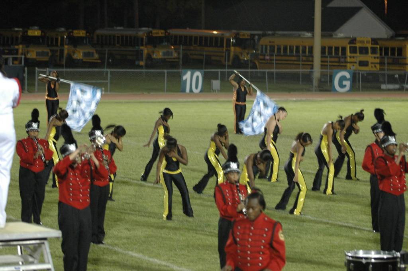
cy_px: 136
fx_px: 1783
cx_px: 204
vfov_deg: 8.7
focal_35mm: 158
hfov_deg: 13.1
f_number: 2.8
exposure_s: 1/60
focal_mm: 105
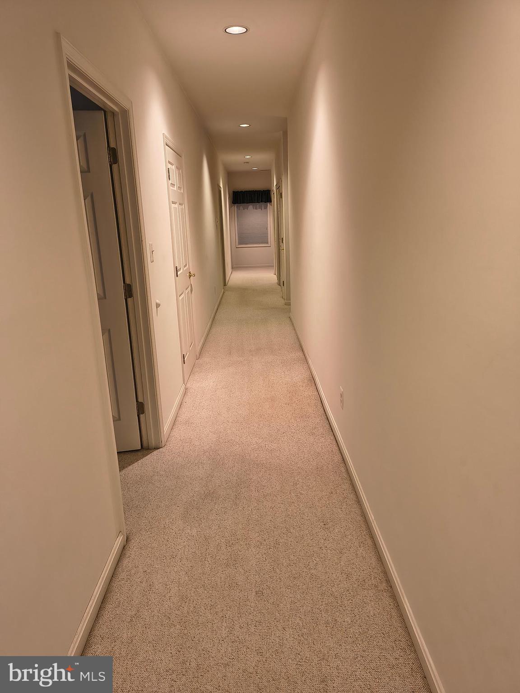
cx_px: 260
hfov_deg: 56.8
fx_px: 481
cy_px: 346
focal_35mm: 24
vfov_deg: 71.6
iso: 1408
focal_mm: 5.56
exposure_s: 1/40
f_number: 1.8
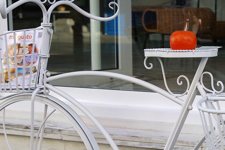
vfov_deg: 11.2
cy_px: 145
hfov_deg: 16.7
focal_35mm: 121
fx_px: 756
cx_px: 208
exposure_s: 1/100
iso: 100
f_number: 5.6
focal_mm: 40
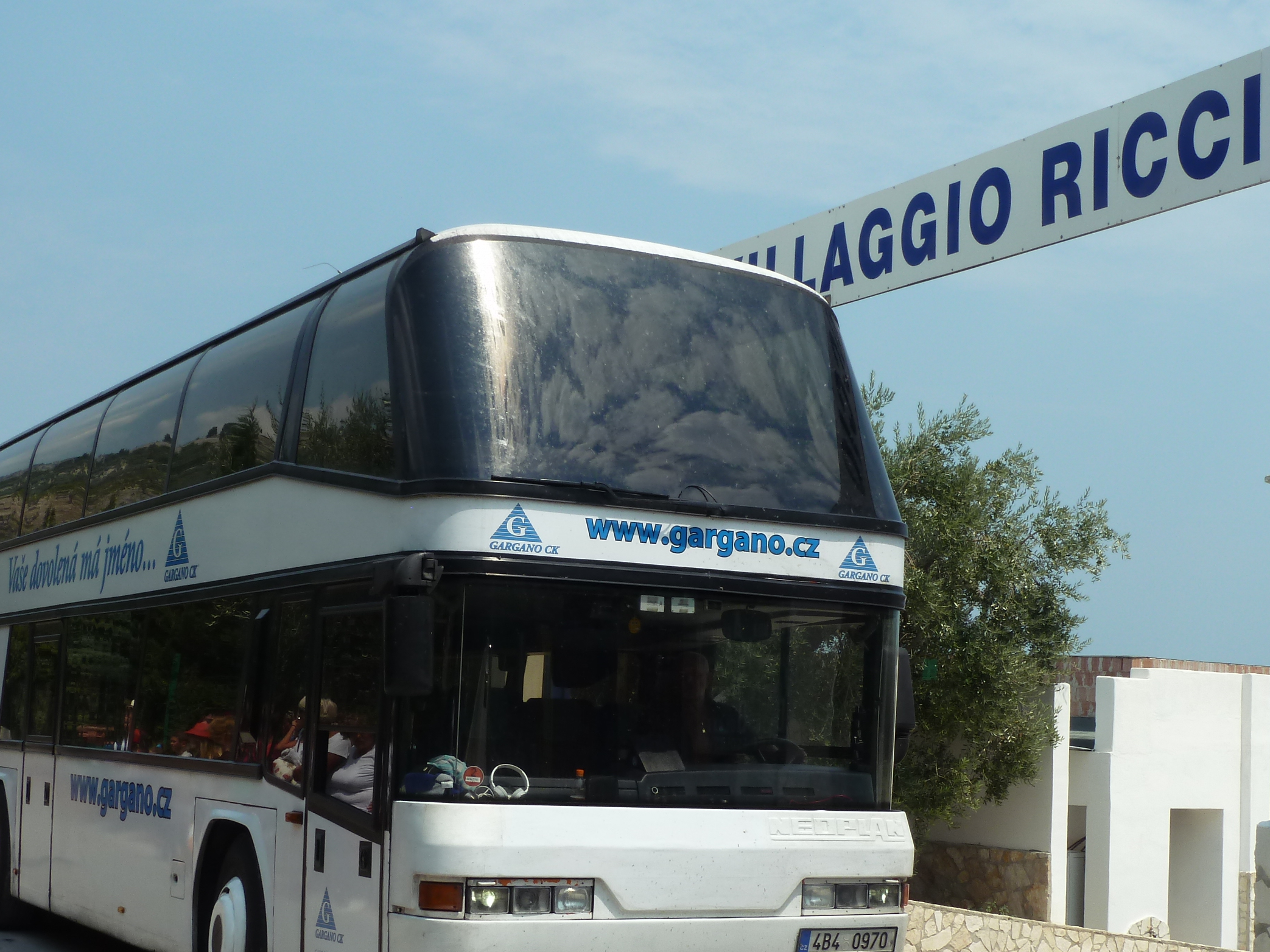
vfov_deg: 27.0
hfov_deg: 35.5
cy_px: 531
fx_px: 1981
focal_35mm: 54
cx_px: 646
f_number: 5.6
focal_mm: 7.3
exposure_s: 1/400
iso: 80
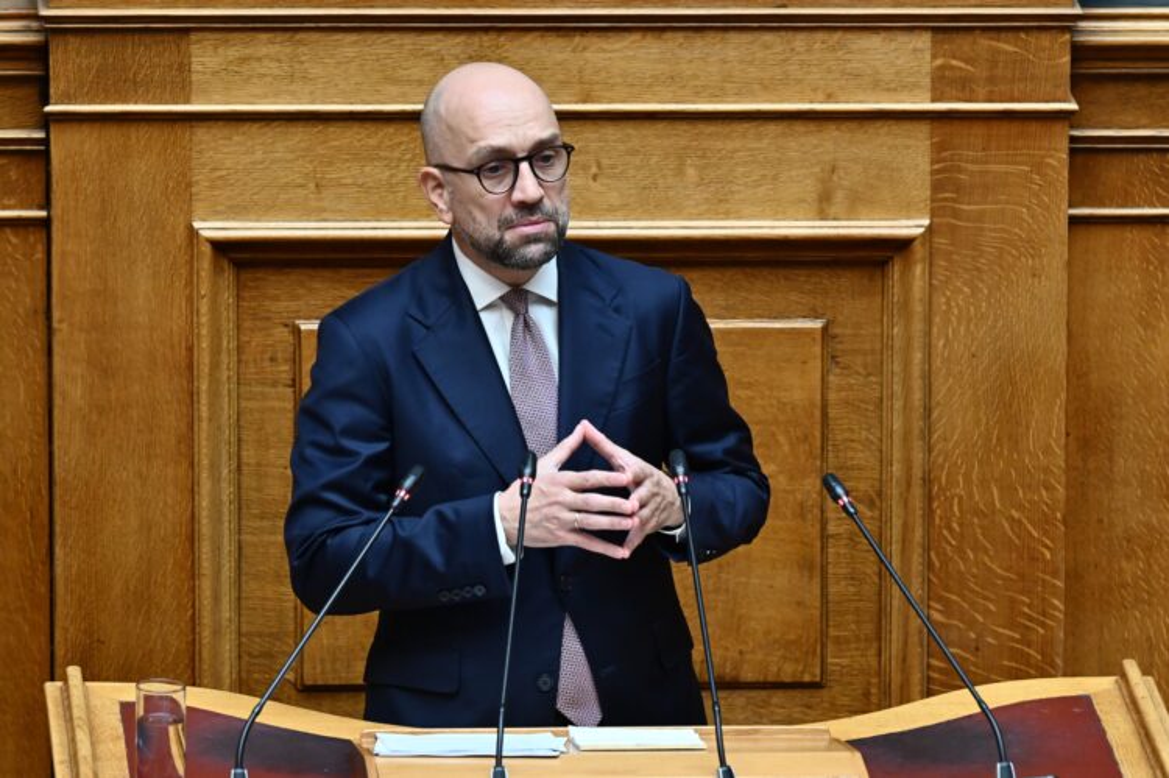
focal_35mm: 390
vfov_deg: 3.5
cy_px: 389
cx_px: 584
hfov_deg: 5.3
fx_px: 12655
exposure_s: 1/200
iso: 3200
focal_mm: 390
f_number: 7.1
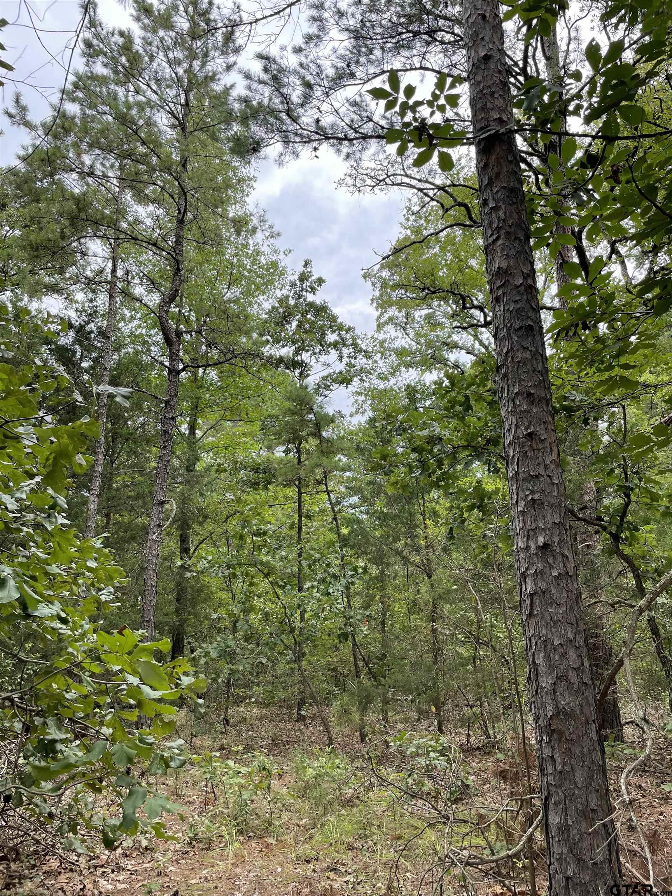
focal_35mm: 26
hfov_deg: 53.1
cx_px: 336
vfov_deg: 67.3
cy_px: 448
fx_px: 673
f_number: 1.6
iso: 32
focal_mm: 4.2
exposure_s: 1/818
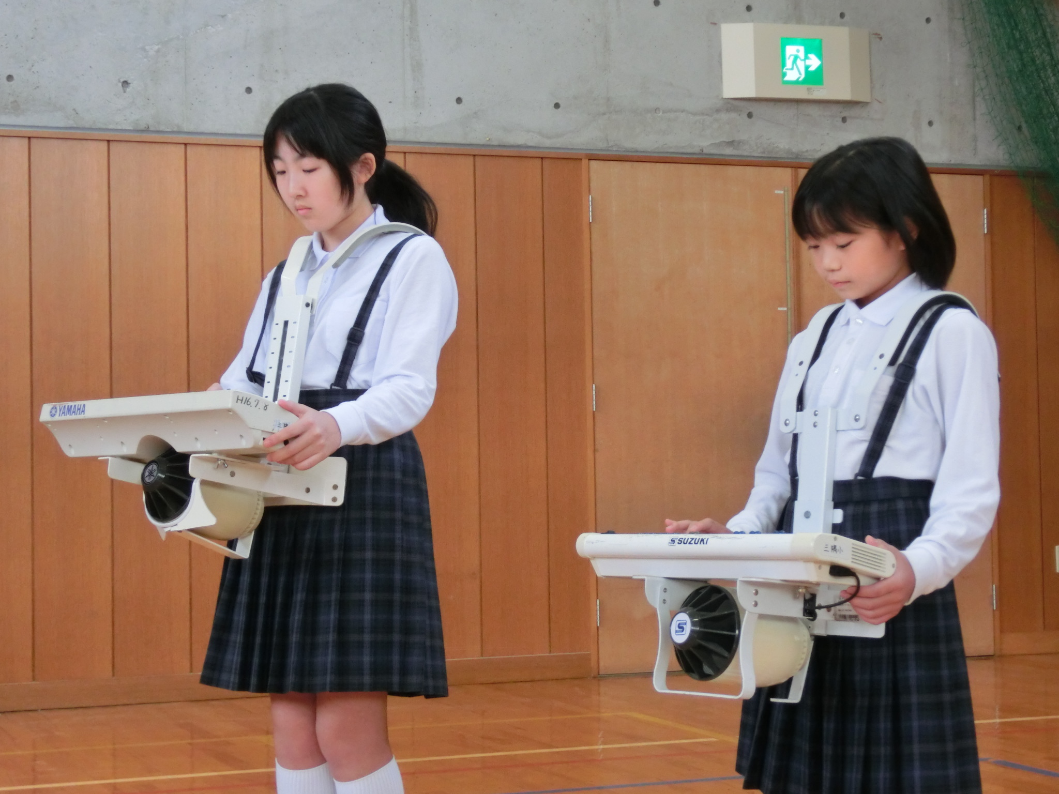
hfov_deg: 28.6
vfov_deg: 21.6
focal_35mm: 68
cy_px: 397
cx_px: 530
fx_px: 2080
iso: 400
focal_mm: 12.1
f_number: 4.7
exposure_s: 1/125
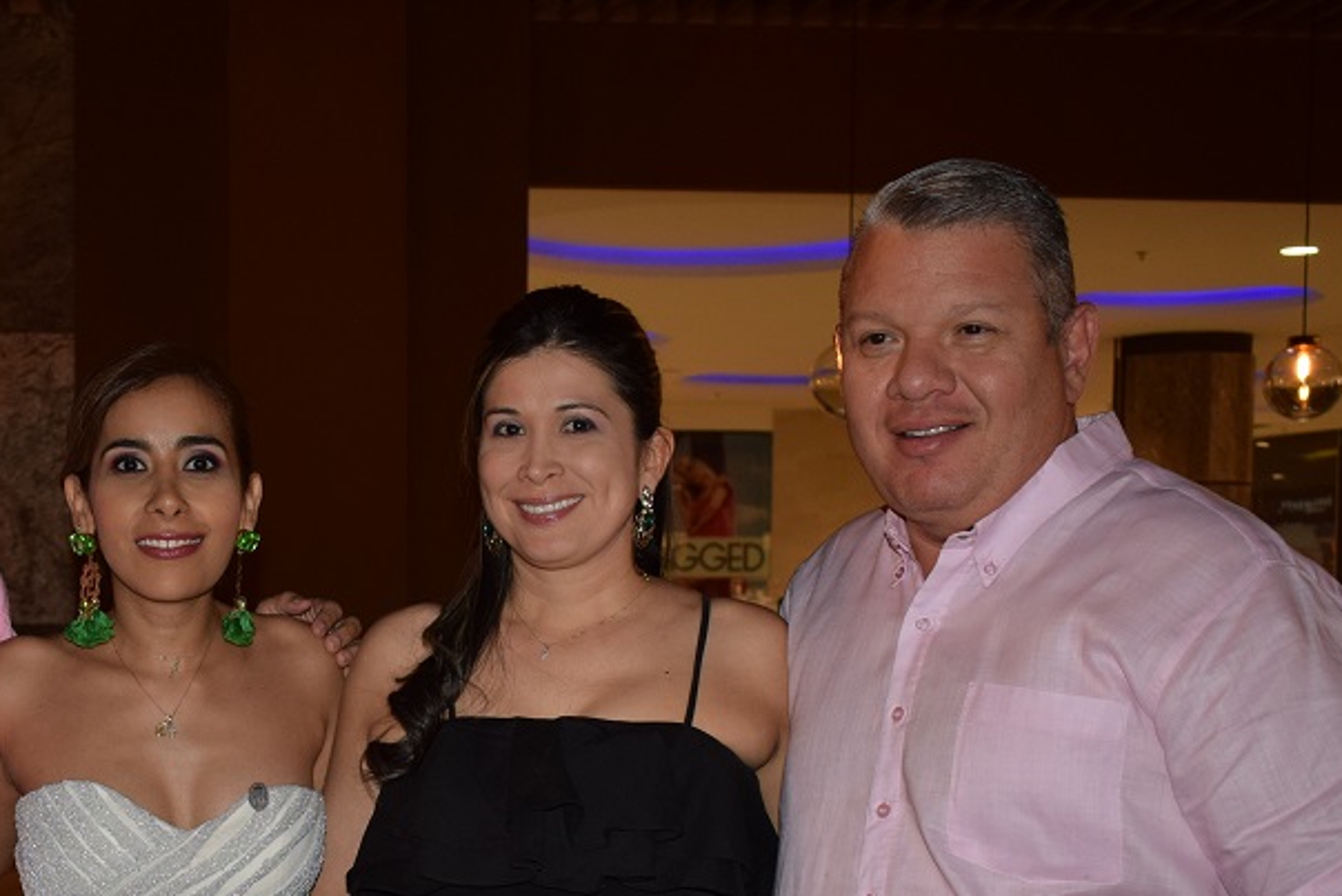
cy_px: 714
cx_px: 362
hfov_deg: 33.4
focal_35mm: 59
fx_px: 2200
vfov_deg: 22.7
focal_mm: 22
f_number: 3.8
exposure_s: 1/125
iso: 400
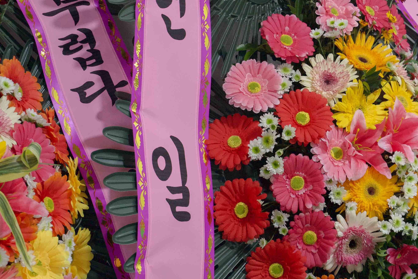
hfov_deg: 19.2
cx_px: 289
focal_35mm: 106
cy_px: 1
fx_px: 1231
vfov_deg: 12.8
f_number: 5
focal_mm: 48
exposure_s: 1/200
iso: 5000
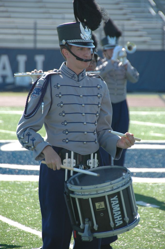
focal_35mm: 300
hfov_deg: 4.6
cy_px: 124
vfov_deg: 6.9
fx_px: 2068
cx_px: 82
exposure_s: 1/320
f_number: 5.6
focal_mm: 200
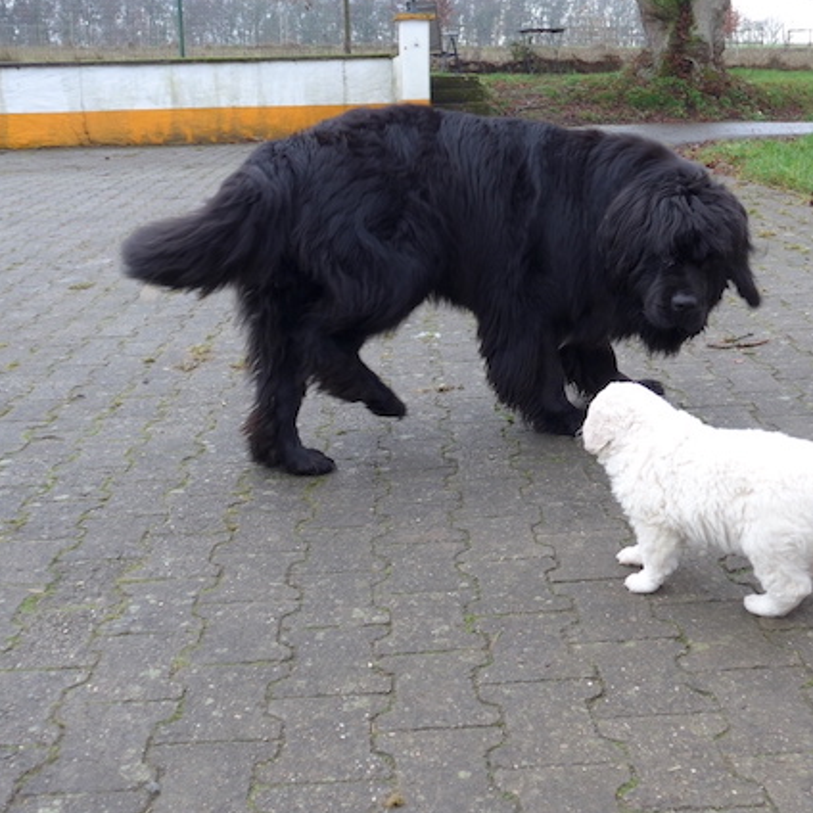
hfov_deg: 37.5
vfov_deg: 37.5
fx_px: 1196
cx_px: 420
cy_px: 422
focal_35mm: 45
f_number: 2.8
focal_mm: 7.5
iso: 80
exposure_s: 1/160
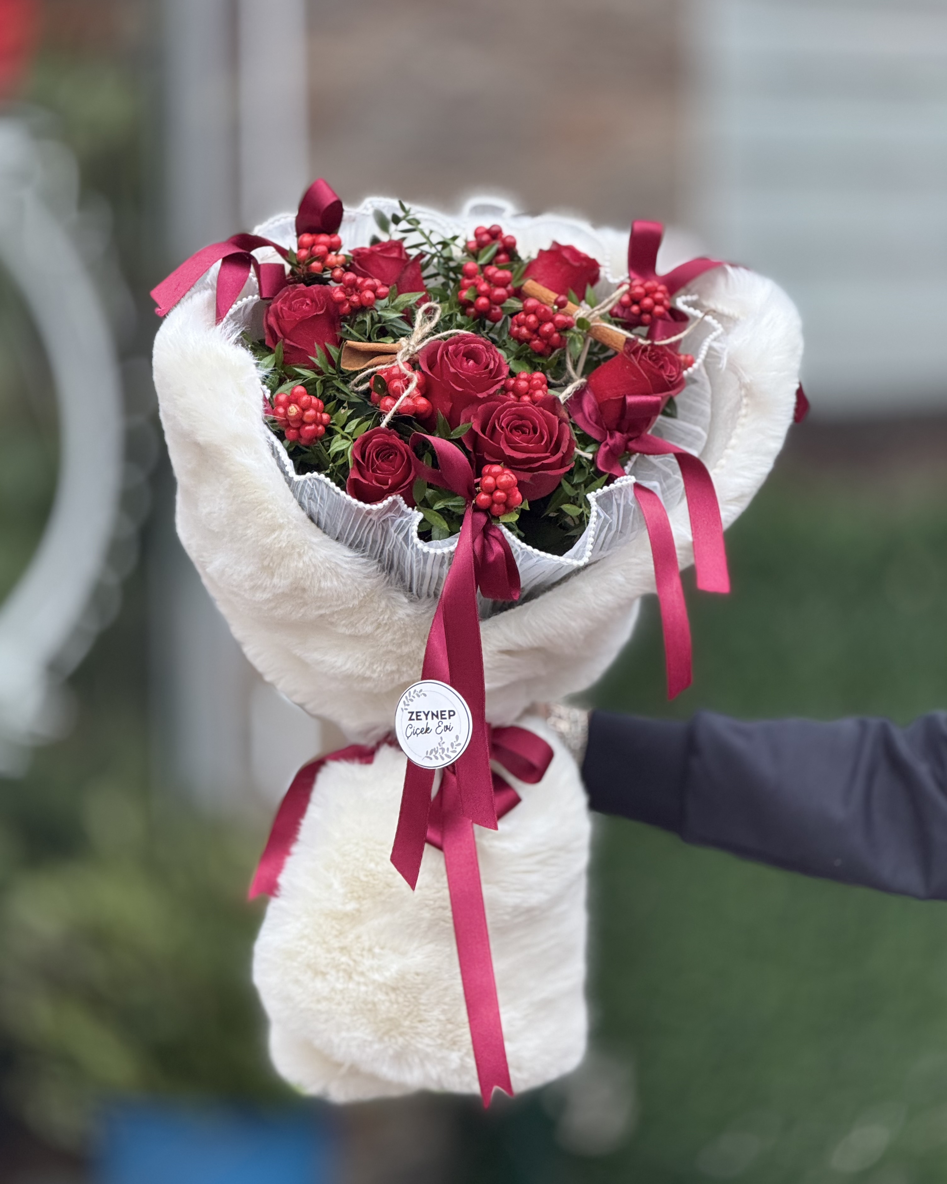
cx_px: 477
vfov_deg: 15.3
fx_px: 4414
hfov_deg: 12.2
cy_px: 554
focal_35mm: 126
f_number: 2.8
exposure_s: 1/100
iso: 160
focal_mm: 15.66
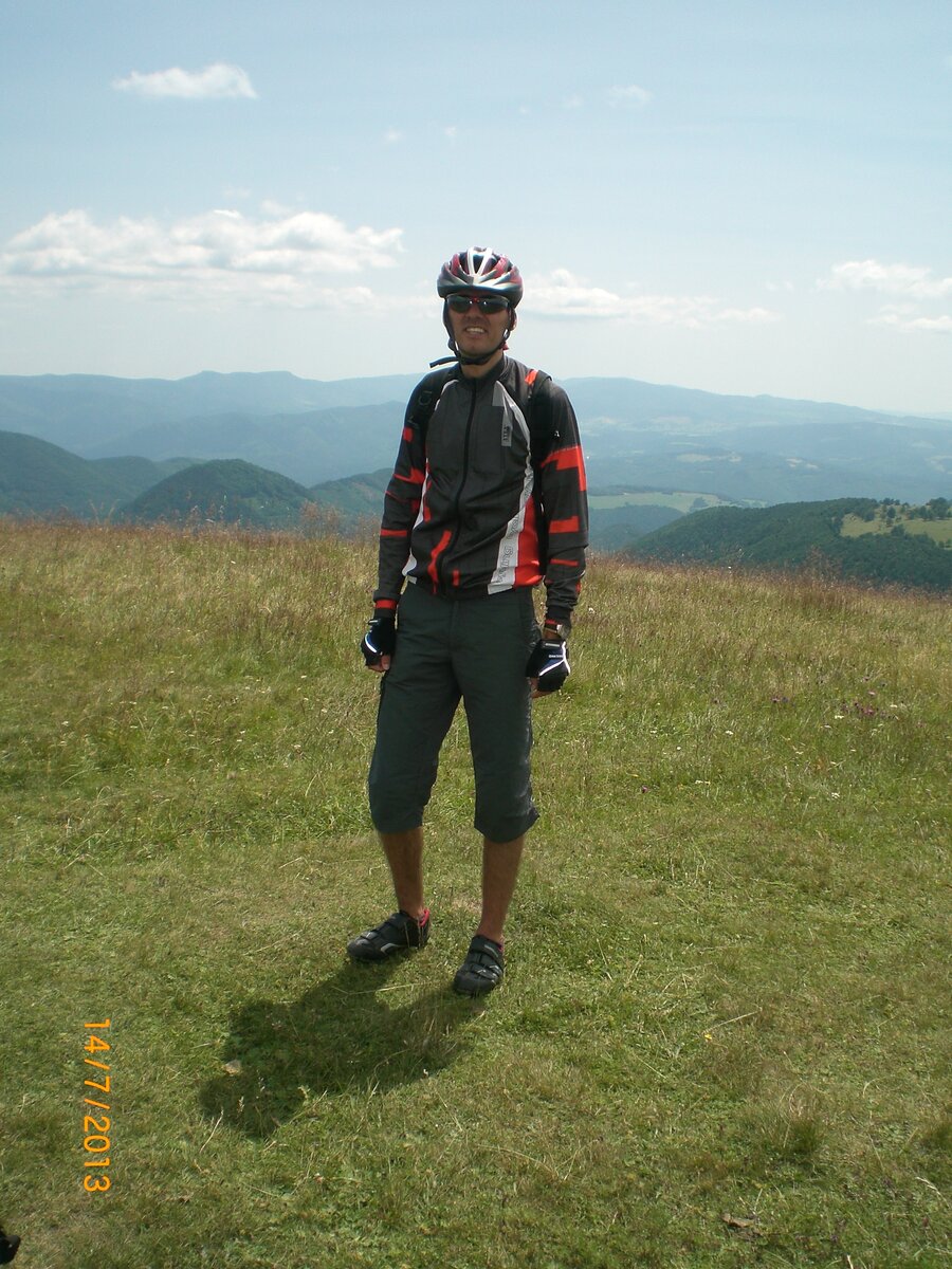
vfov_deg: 49.0
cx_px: 476
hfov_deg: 37.7
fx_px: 1393
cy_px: 634
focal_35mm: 38
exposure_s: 1/500
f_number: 4.4
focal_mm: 6.3
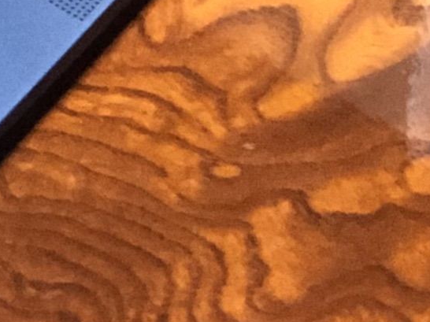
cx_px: -332
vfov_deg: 3.4
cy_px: -790
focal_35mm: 421
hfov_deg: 4.7
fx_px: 5227
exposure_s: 1/60
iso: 1000
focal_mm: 6.6
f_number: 2.8
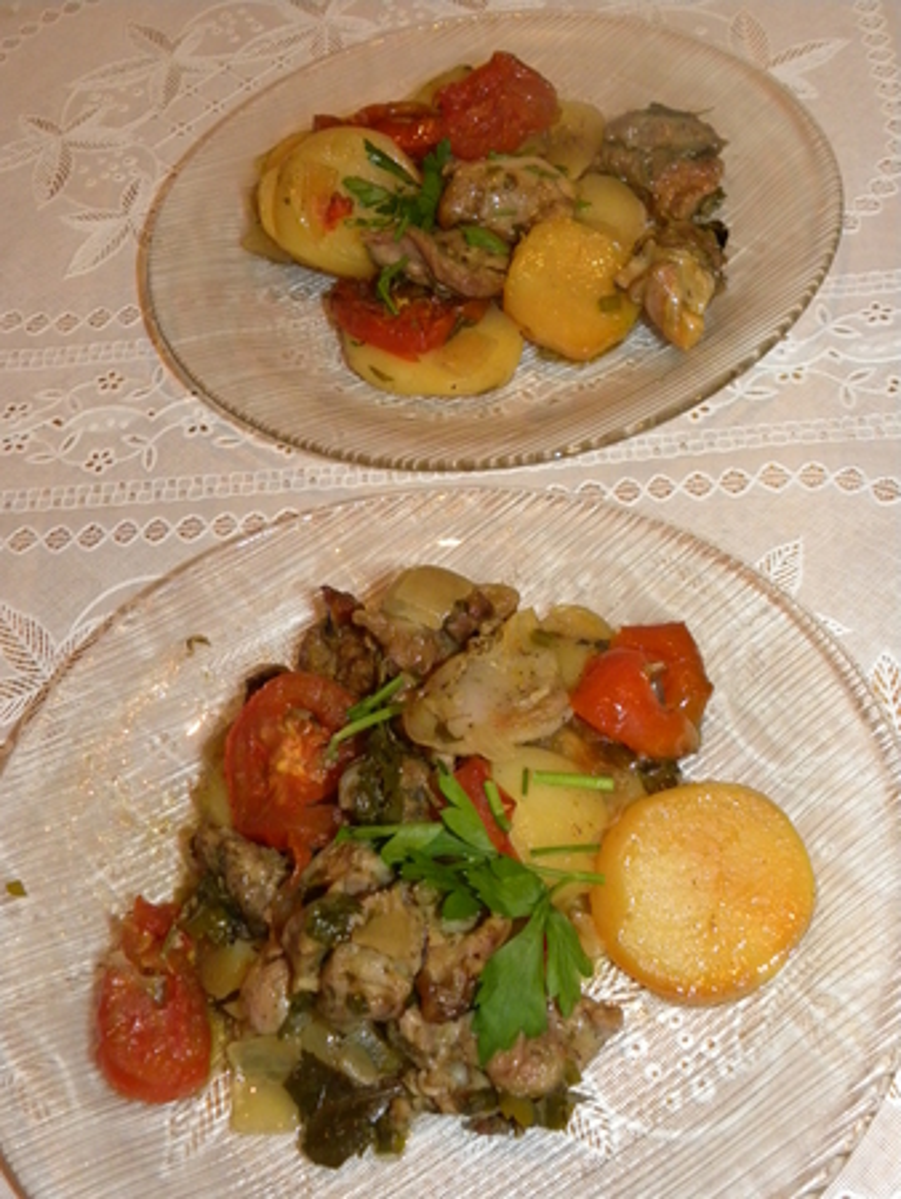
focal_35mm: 41
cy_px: 600
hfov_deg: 35.2
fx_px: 1422
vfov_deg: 45.8
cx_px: 450
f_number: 3.2
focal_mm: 7.3
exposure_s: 1/30
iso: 400
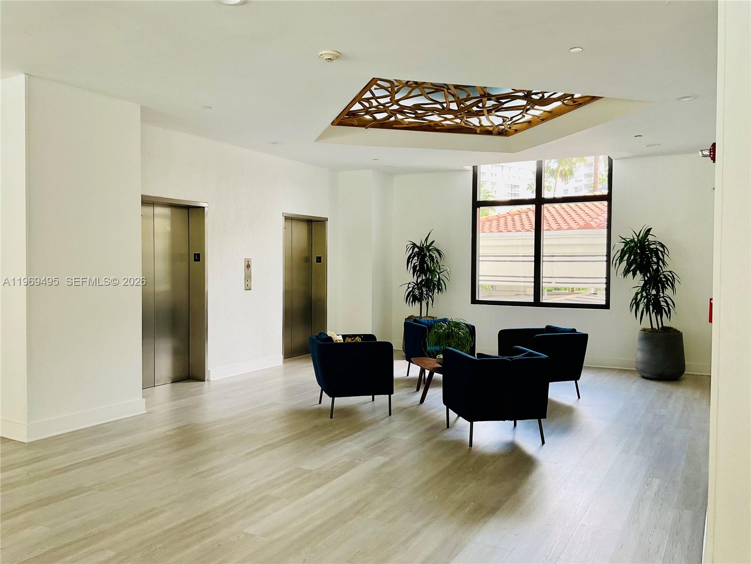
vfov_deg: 48.2
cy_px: 282
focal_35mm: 29
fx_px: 629
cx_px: 376
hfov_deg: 61.7
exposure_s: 1/60
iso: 40
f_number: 1.8
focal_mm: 3
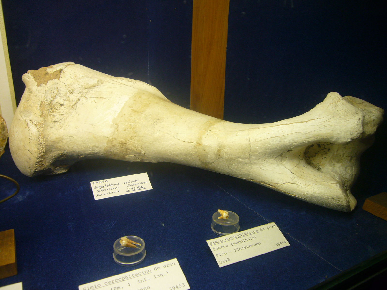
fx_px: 313
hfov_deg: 63.4
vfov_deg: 49.7
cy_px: 145
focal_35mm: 28
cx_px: 194
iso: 100
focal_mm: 4.6
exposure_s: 1/25
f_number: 2.8
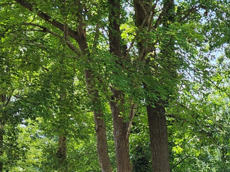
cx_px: 292
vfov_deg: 15.7
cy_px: 273
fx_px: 565
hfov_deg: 21.1
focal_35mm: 85
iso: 20
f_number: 1.8
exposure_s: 1/289
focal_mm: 5.4
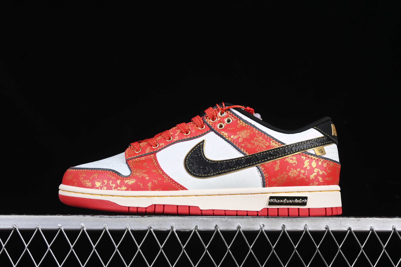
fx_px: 835
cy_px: 134
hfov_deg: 27.0
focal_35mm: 75
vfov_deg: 18.2
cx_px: 200
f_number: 8
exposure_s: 1/80
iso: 160
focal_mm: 50
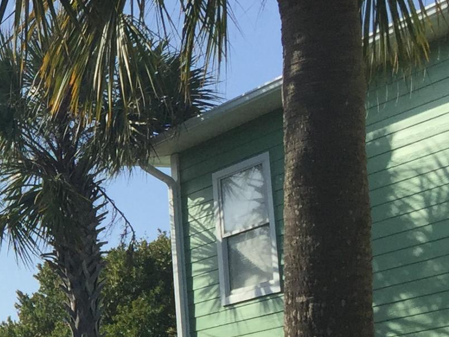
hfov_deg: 16.3
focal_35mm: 109
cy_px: 300
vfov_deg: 13.5
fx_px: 1414
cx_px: -248
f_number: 2.2
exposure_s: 1/2326
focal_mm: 4.15
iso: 32
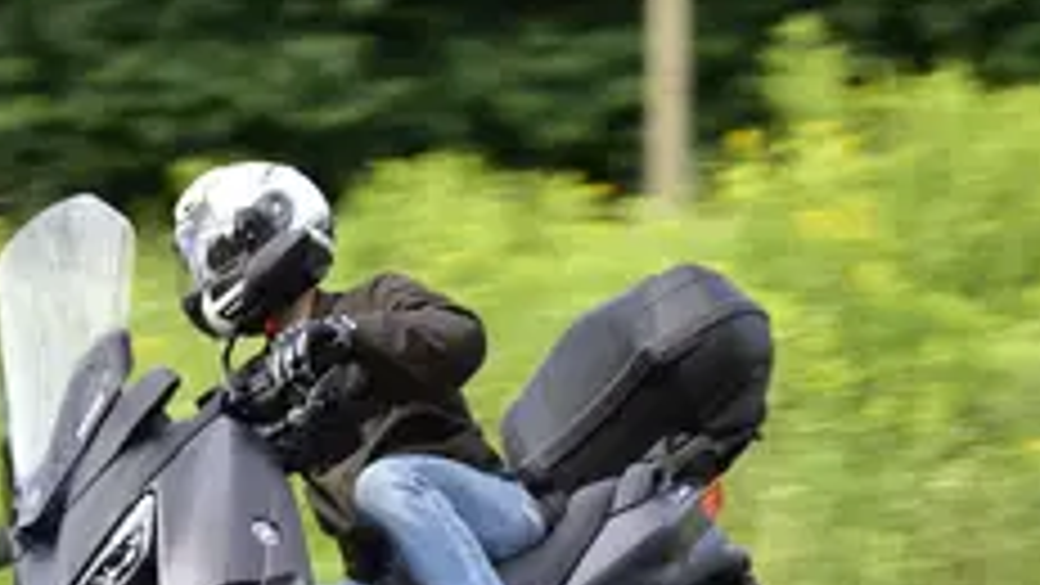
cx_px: 446
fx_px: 7502
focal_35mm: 272
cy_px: 587
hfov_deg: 7.9
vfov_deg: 4.5
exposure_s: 1/160
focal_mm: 150
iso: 160
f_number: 6.3
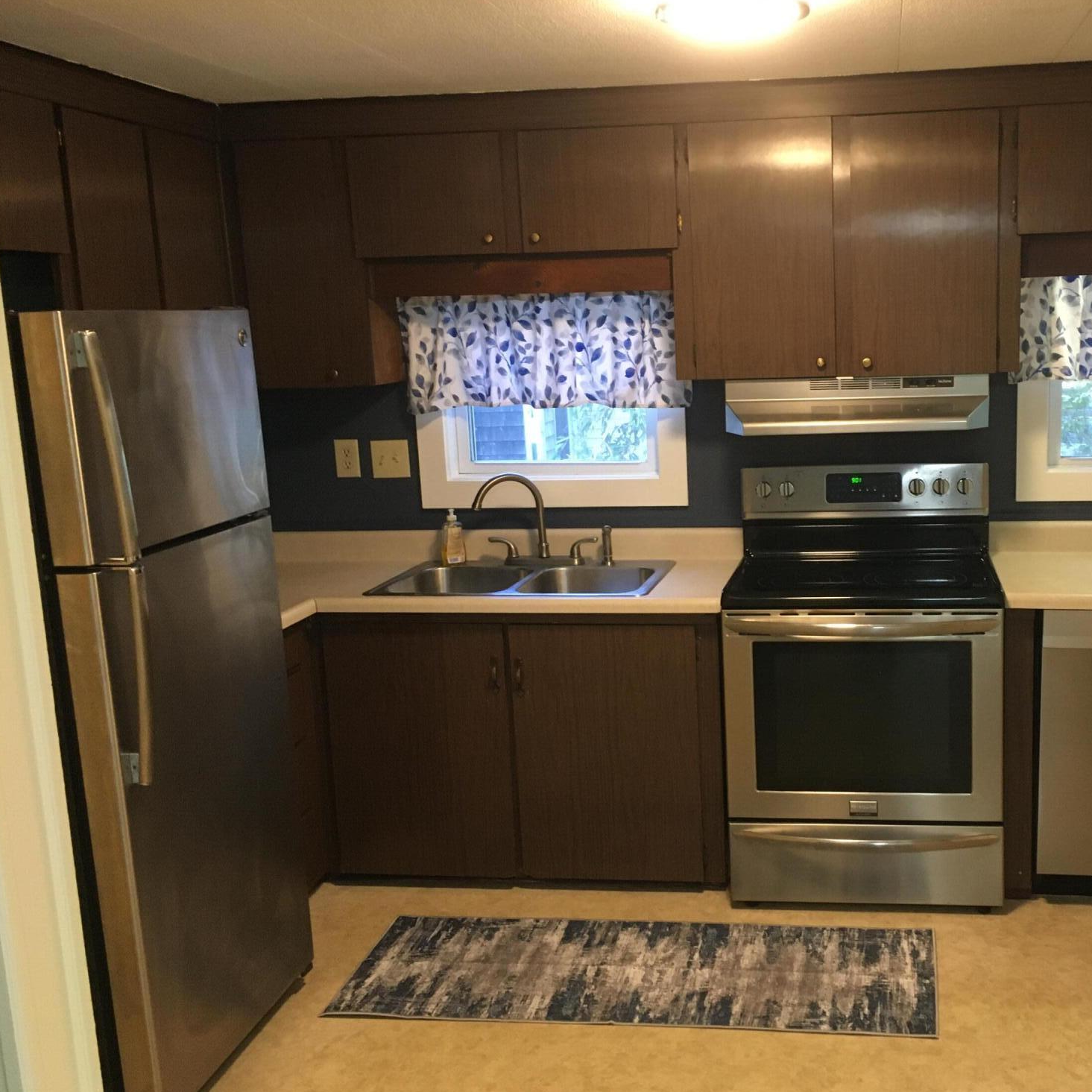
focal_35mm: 35
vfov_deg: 47.2
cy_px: 551
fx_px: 1249
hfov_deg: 46.4
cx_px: 739
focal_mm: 4.15
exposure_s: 1/30
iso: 160
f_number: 2.2
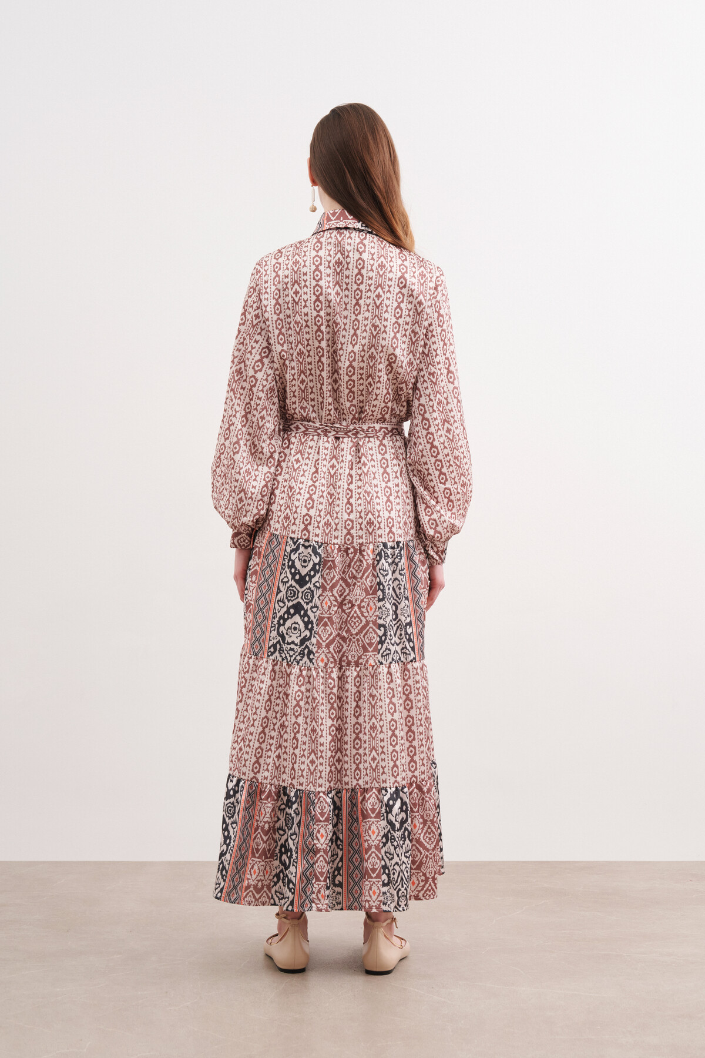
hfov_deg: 22.6
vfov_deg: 33.4
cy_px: 529
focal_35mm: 60
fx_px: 1762
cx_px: 352
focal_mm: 60
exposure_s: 1/160
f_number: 11
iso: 400
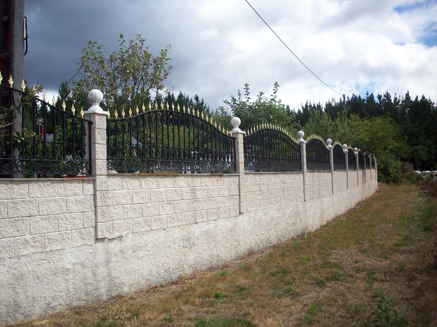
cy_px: 164
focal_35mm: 37
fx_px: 467
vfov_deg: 38.7
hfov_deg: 50.1
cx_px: 218
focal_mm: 6.2
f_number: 5.6
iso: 80
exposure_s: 1/324
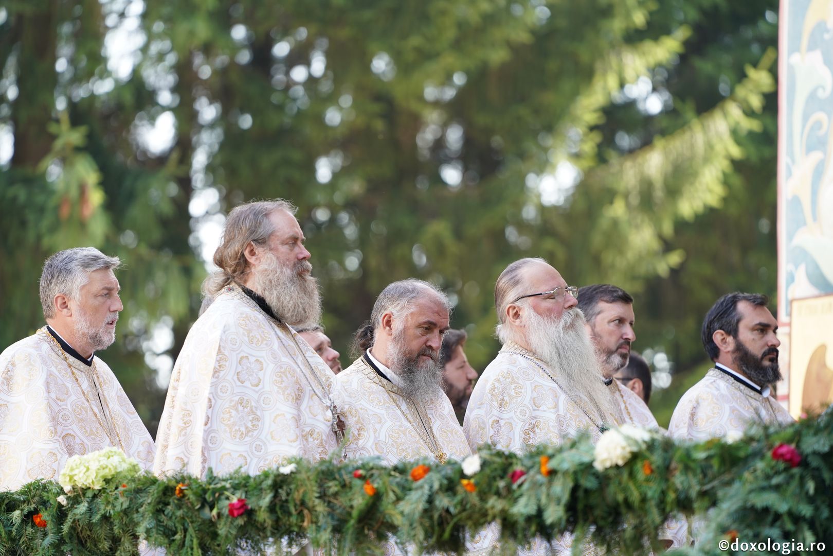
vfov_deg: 6.9
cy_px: 278
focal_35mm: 200
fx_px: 4627
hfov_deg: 10.3
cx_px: 416
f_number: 3.2
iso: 250
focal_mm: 200
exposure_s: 1/250
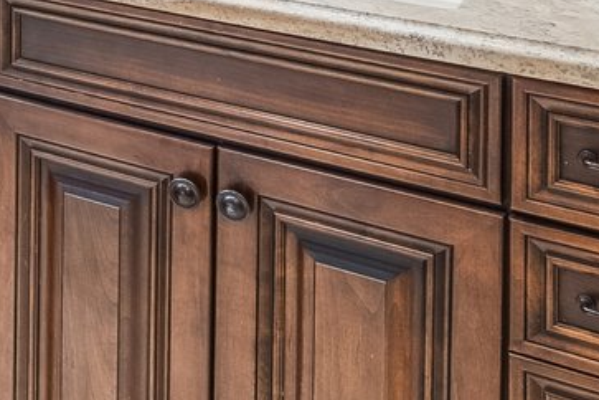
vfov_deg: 14.5
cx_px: -530
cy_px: -386
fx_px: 1314
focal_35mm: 79
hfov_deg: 18.7
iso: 400
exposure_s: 1/5
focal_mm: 14
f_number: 8
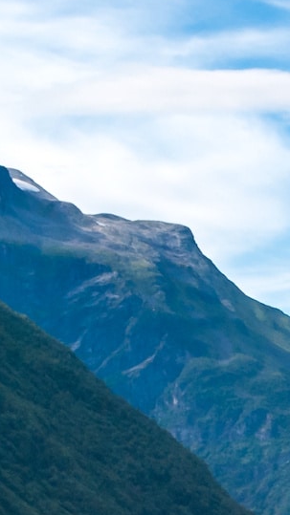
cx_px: 918
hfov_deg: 5.7
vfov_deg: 10.7
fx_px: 2681
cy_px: 681
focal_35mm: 196
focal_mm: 28
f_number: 13
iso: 200
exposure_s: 1/160
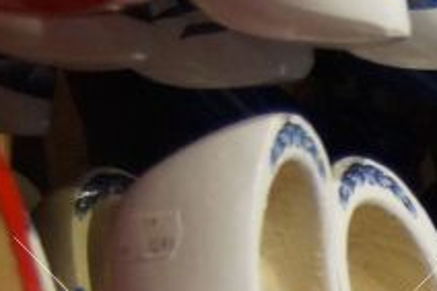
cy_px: 773
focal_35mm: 322
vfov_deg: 4.2
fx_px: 3906
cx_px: 998
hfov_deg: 6.2
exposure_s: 1/160
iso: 1000
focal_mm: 35
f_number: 4.5
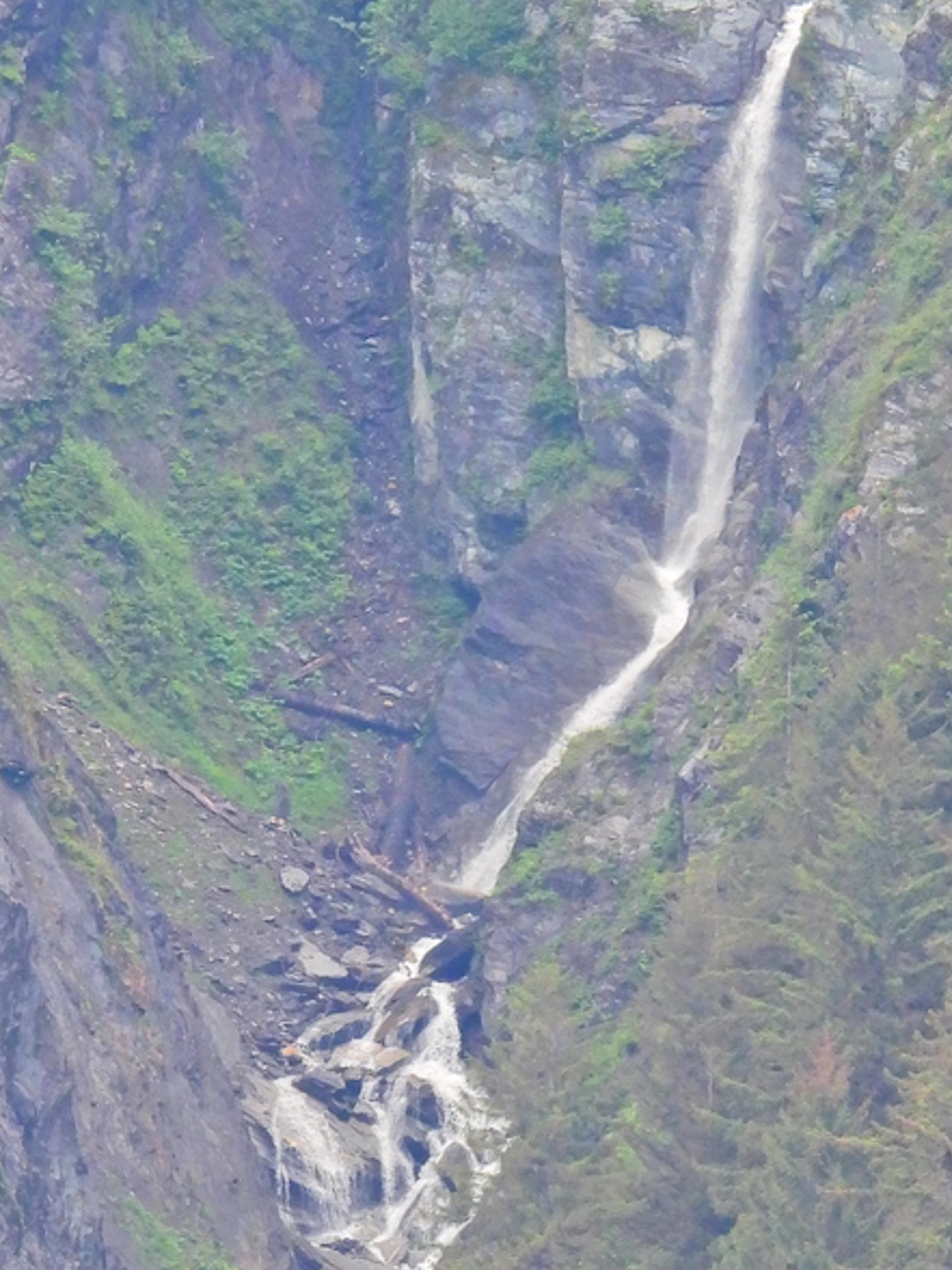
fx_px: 63841
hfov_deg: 0.9
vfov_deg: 1.1
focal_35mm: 1741
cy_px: 607
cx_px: 538
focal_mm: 143
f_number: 5.6
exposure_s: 1/320
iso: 400
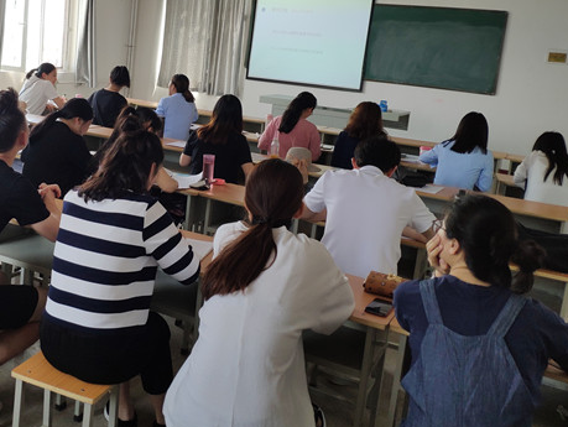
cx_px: 176
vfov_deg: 43.5
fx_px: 525
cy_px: 136
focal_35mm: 32
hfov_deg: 55.2
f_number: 1.8
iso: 100
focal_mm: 4.22
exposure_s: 1/131
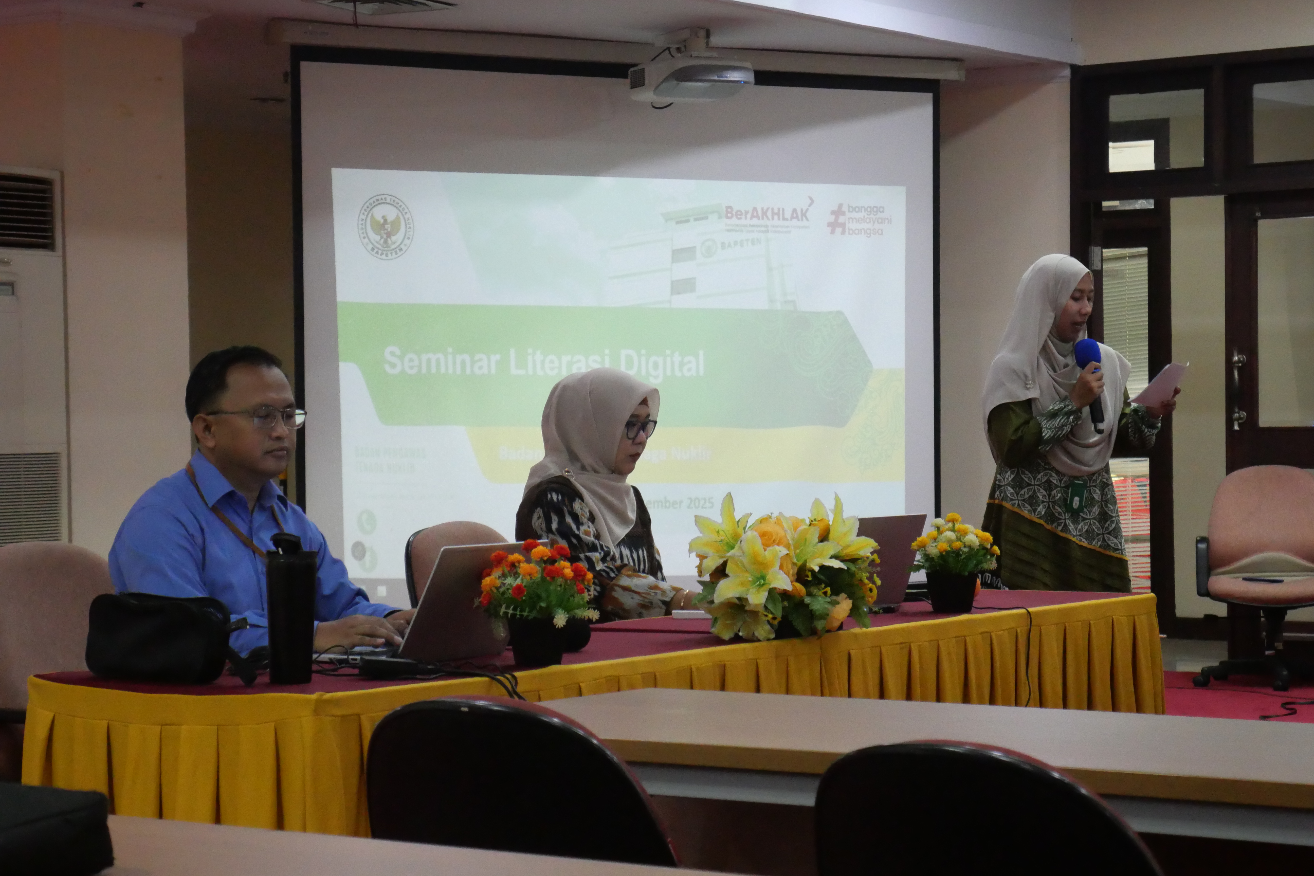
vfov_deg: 15.7
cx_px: 657
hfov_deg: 23.4
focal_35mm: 87
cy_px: 438
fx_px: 3175
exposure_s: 1/60
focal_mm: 42
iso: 5000
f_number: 5.6
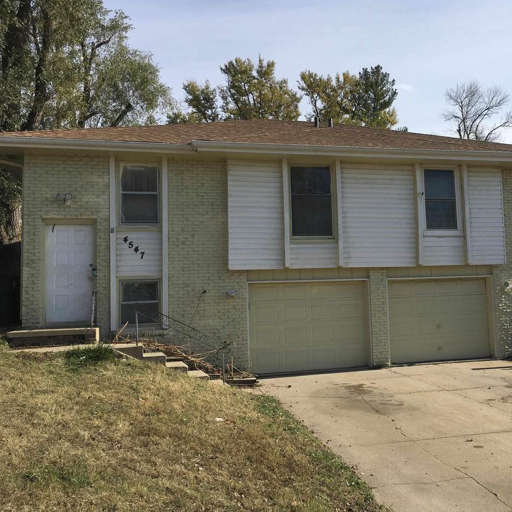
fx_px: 586
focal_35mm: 35
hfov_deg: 46.5
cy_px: 252
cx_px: 337
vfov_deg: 47.2
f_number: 2.2
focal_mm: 4.15
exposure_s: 1/2079
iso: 25
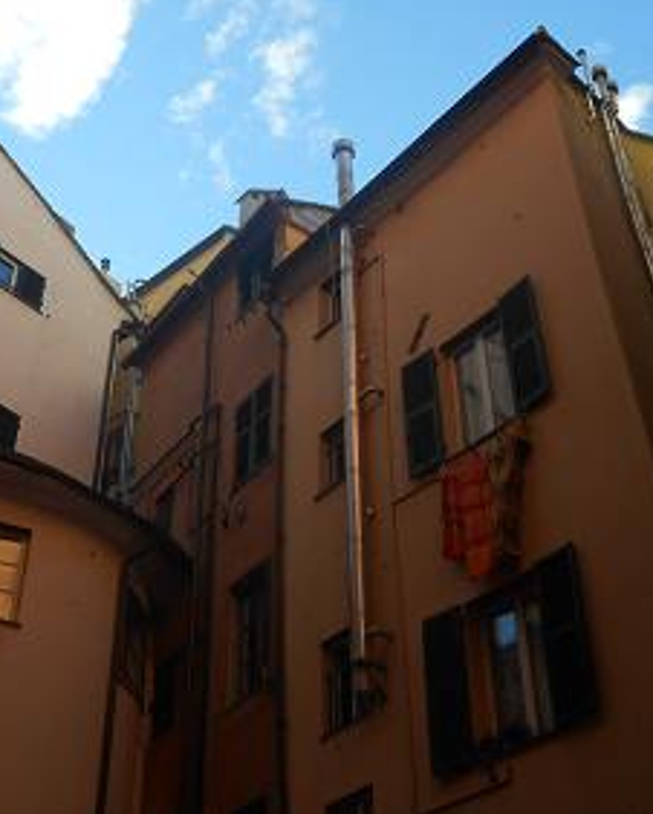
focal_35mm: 52
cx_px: 212
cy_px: 305
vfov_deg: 35.8
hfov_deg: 29.0
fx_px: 1255
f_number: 3.4
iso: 80
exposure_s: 1/400
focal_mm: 5.1
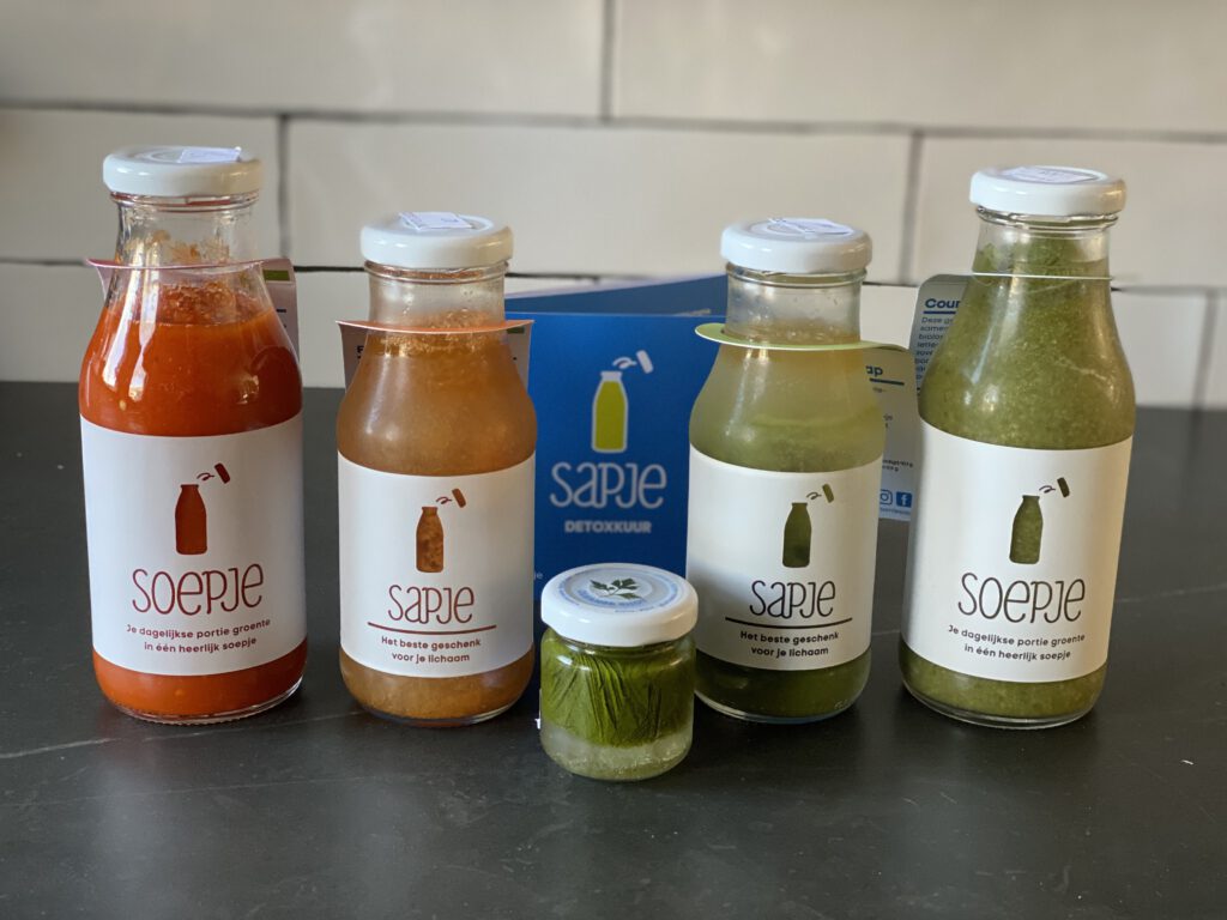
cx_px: 614
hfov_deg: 36.8
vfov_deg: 28.0
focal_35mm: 52
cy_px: 460
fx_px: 1843
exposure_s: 1/122
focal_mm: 6
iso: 250
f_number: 2
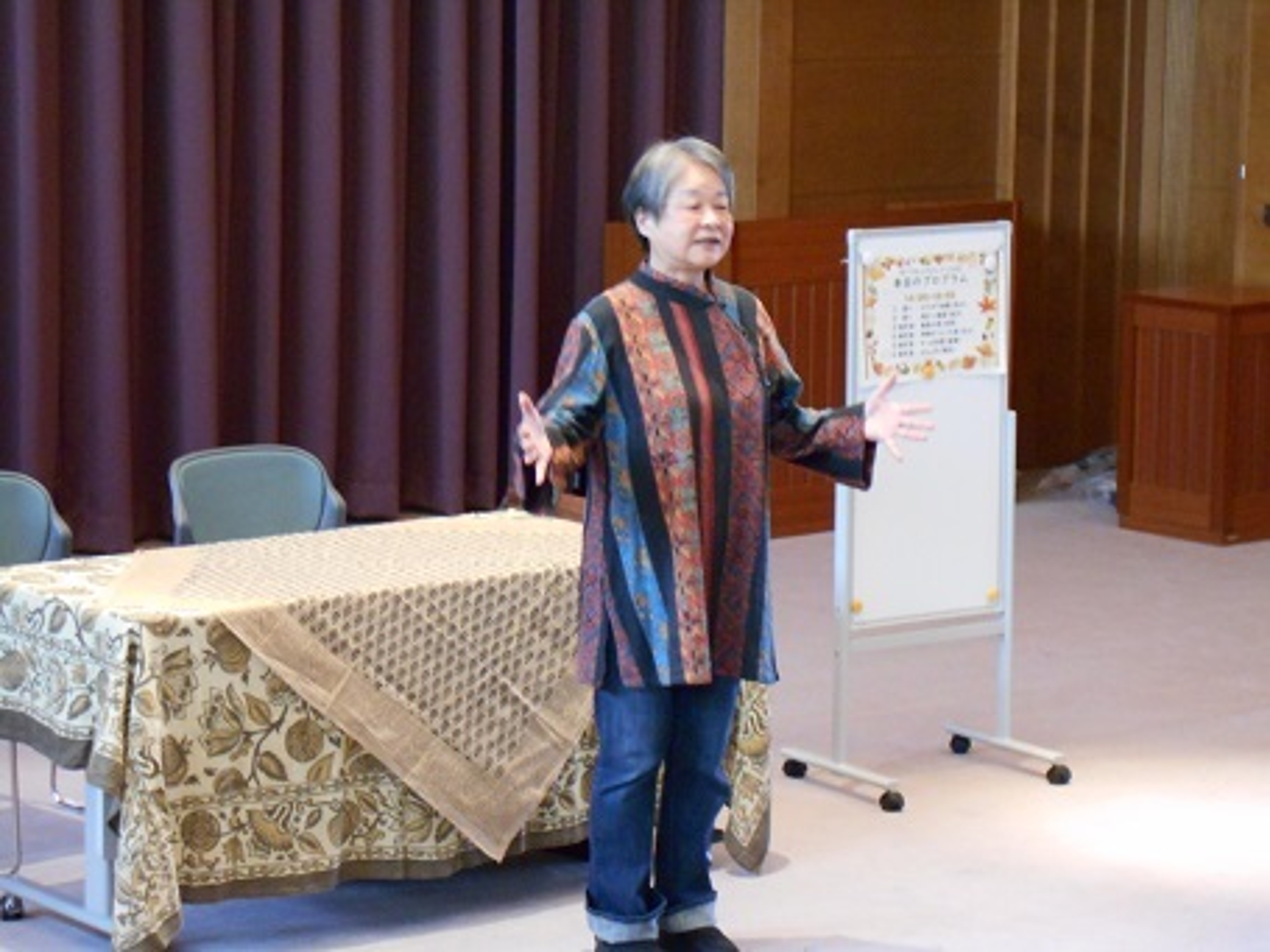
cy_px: 476
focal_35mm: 112
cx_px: 635
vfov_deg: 13.2
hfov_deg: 17.6
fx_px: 4108
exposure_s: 1/13
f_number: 6
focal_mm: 20.1
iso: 800
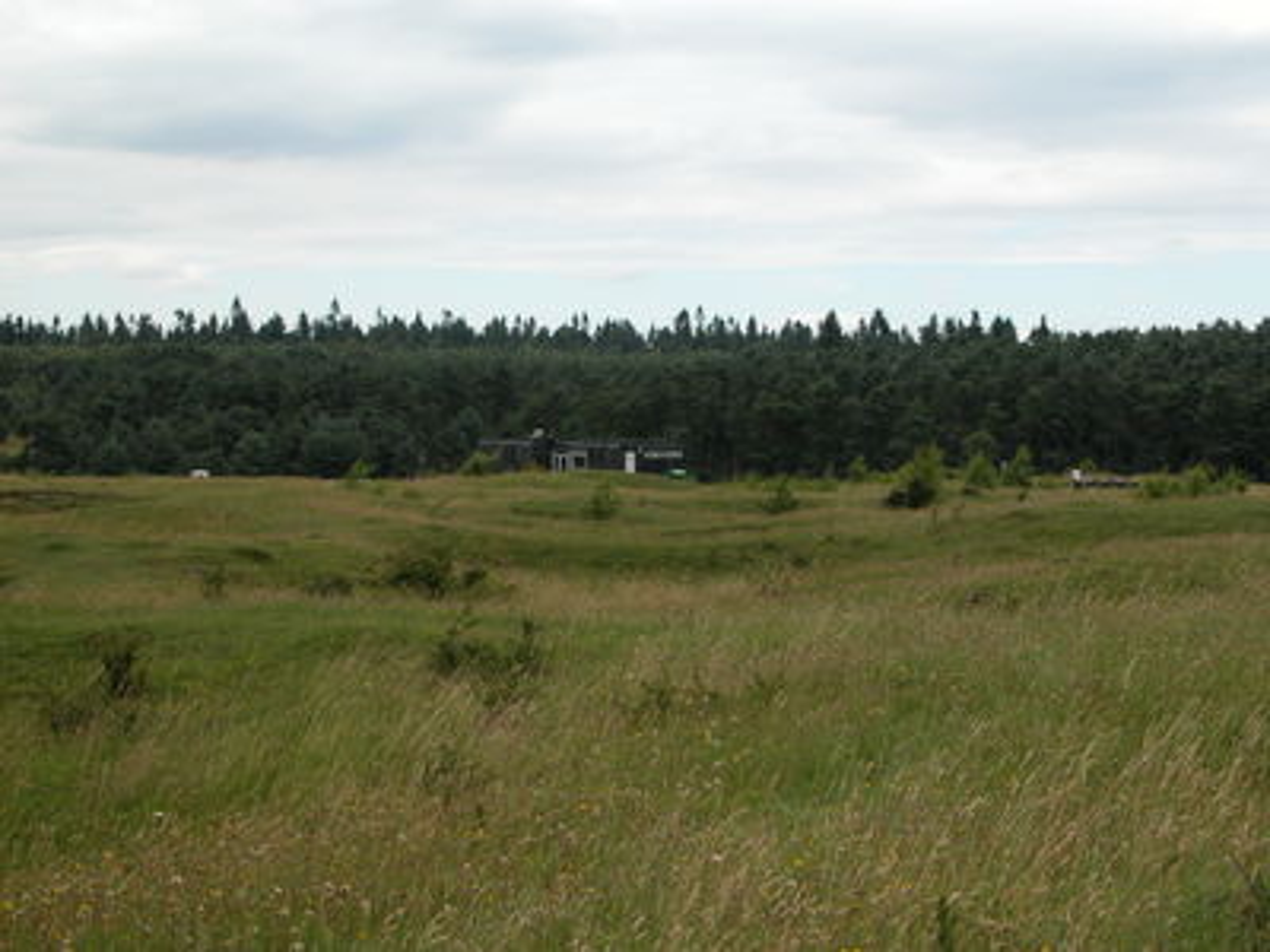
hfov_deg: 25.0
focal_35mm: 78
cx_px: 635
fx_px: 2862
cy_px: 476
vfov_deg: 18.9
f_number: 6.1
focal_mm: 19.9
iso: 100
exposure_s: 1/233
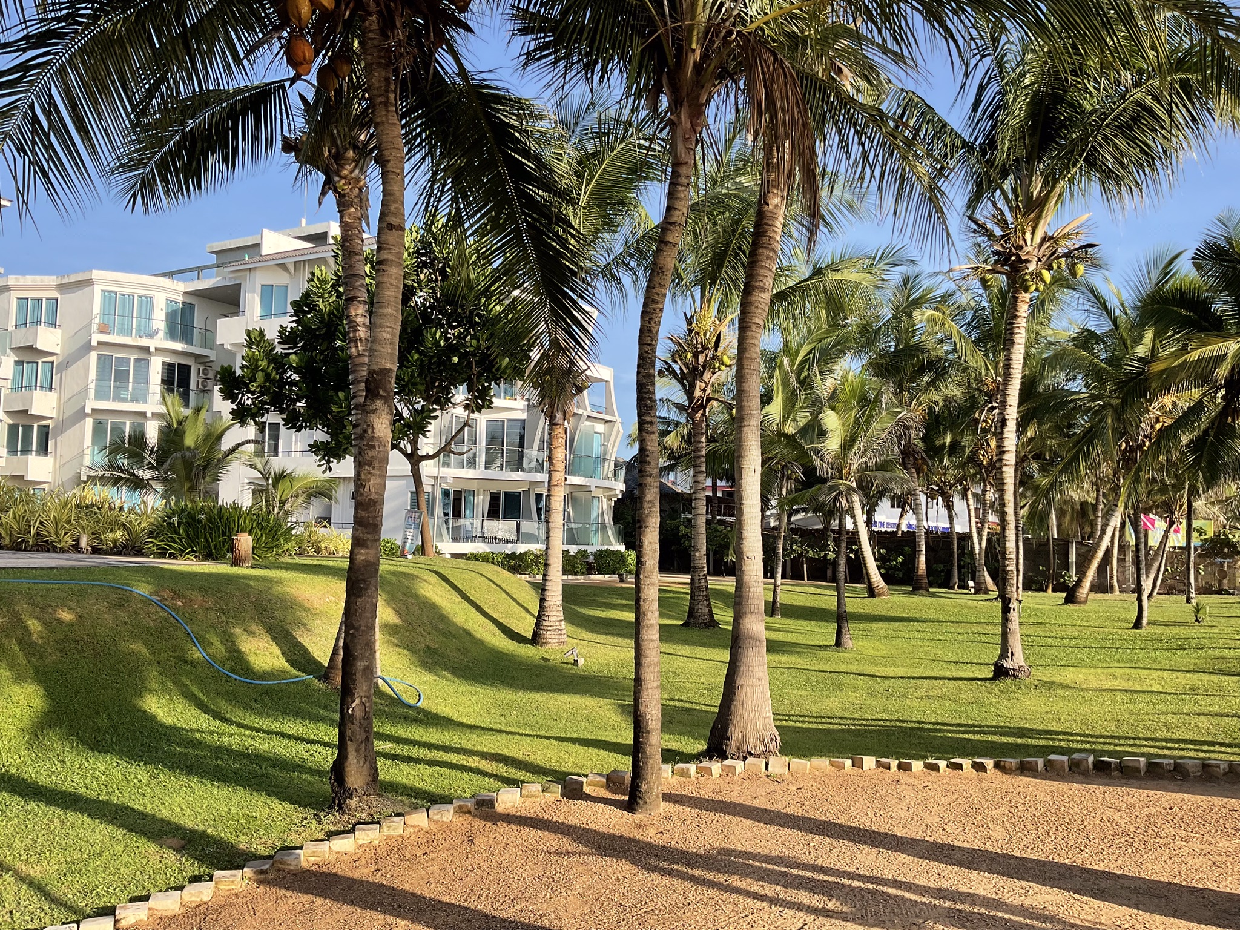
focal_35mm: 29
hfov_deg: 61.7
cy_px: 465
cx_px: 620
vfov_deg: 48.2
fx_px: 1039
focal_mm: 3
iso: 16
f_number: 1.8
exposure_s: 1/804
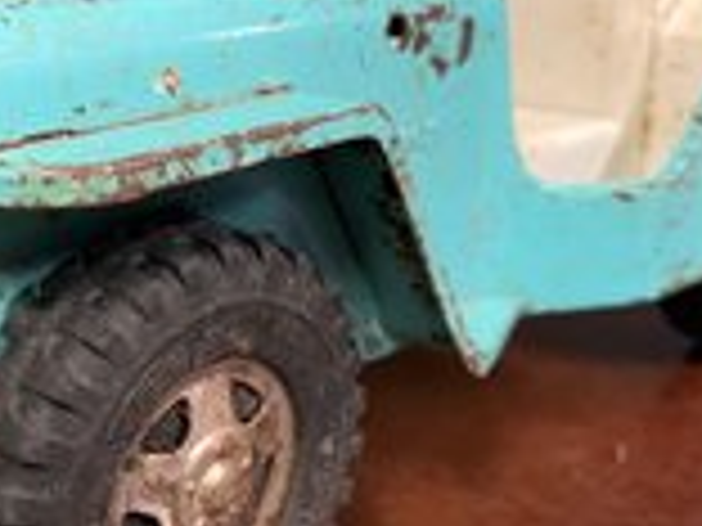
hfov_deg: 33.5
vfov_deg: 25.7
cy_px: 250
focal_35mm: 57
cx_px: 232
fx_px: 1156
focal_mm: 4.2
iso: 320
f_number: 1.6
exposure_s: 1/60
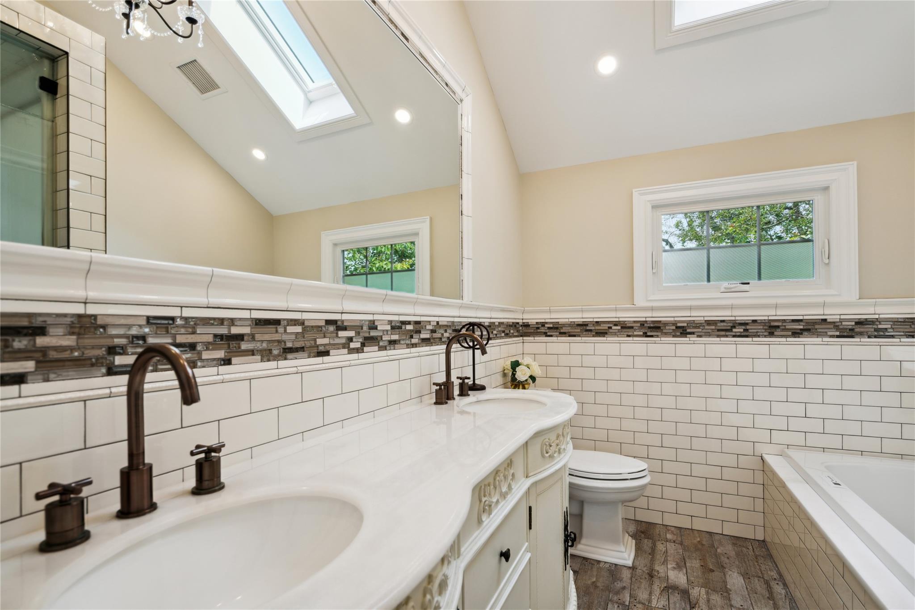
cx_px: 458
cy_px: 305
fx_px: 407
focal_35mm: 16
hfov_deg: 96.7
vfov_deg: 73.7
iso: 200
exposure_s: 1/80
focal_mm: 16
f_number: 5.6
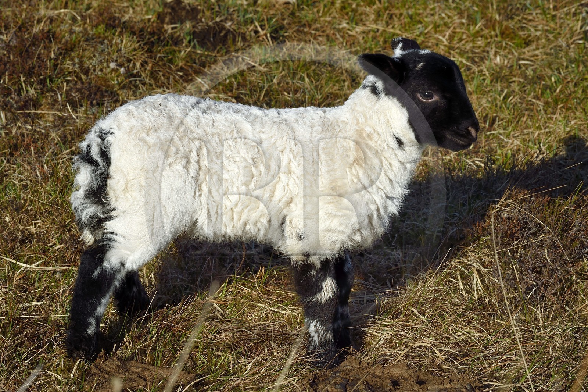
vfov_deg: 6.9
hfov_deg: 10.3
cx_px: 294
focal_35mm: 200
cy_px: 196
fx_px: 3266
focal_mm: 200
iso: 200
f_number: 16
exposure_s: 1/250
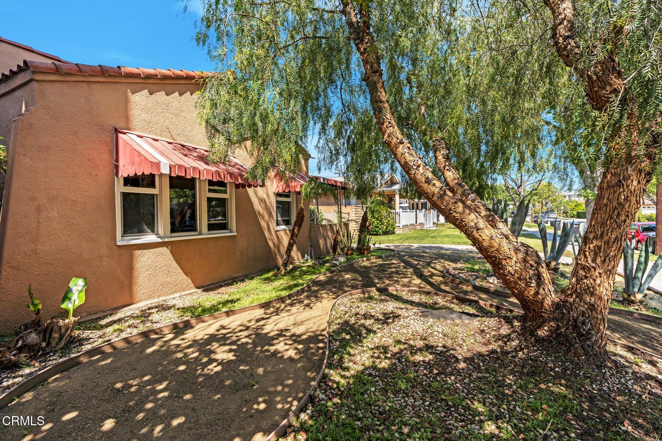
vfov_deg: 73.7
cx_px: 331
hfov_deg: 96.7
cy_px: 220
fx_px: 294
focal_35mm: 16
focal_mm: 16
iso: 320
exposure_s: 1/250
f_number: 8
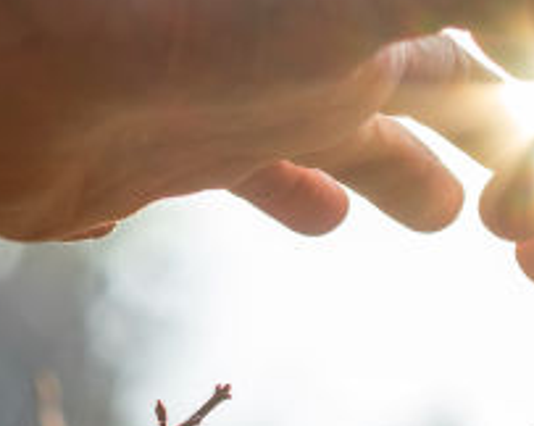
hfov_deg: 6.1
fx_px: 4974
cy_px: 218
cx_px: 589
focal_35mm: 315
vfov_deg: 4.9
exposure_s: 1/400
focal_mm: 85
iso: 100
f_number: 4.5
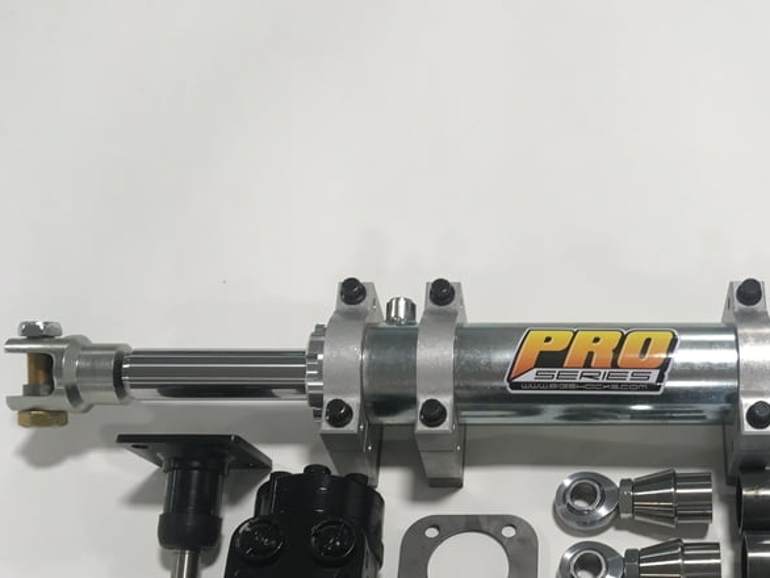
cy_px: 437
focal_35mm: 47
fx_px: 1046
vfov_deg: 30.4
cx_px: 600
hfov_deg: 39.1
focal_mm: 4.15
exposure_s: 1/40
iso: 25
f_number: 2.2
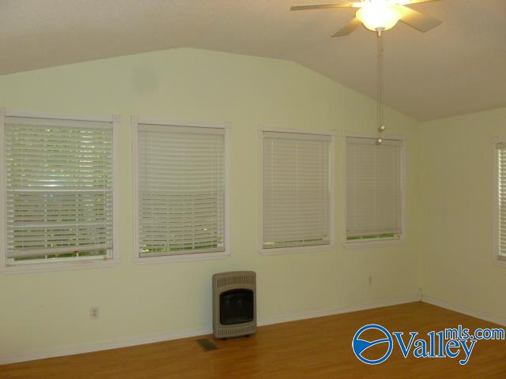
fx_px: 409
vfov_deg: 49.7
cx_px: 253
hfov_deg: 63.4
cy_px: 190
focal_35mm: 28
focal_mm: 5
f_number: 3.3
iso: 250
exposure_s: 1/60
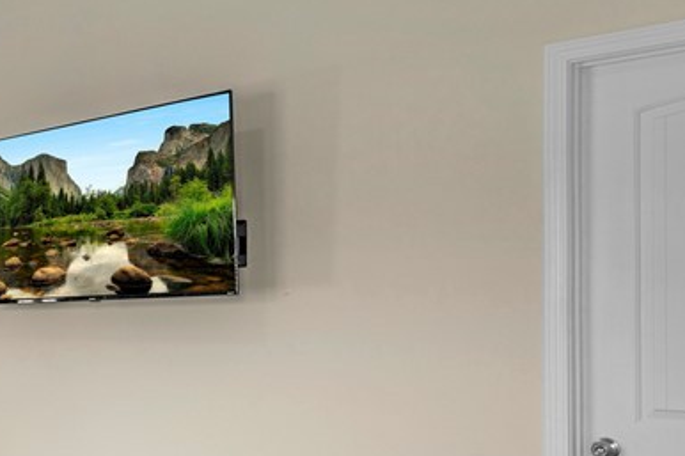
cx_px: -170
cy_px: 318
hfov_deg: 33.2
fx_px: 883
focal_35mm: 46
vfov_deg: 28.7
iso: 100
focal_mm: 11
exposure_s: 1/3.33
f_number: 7.1
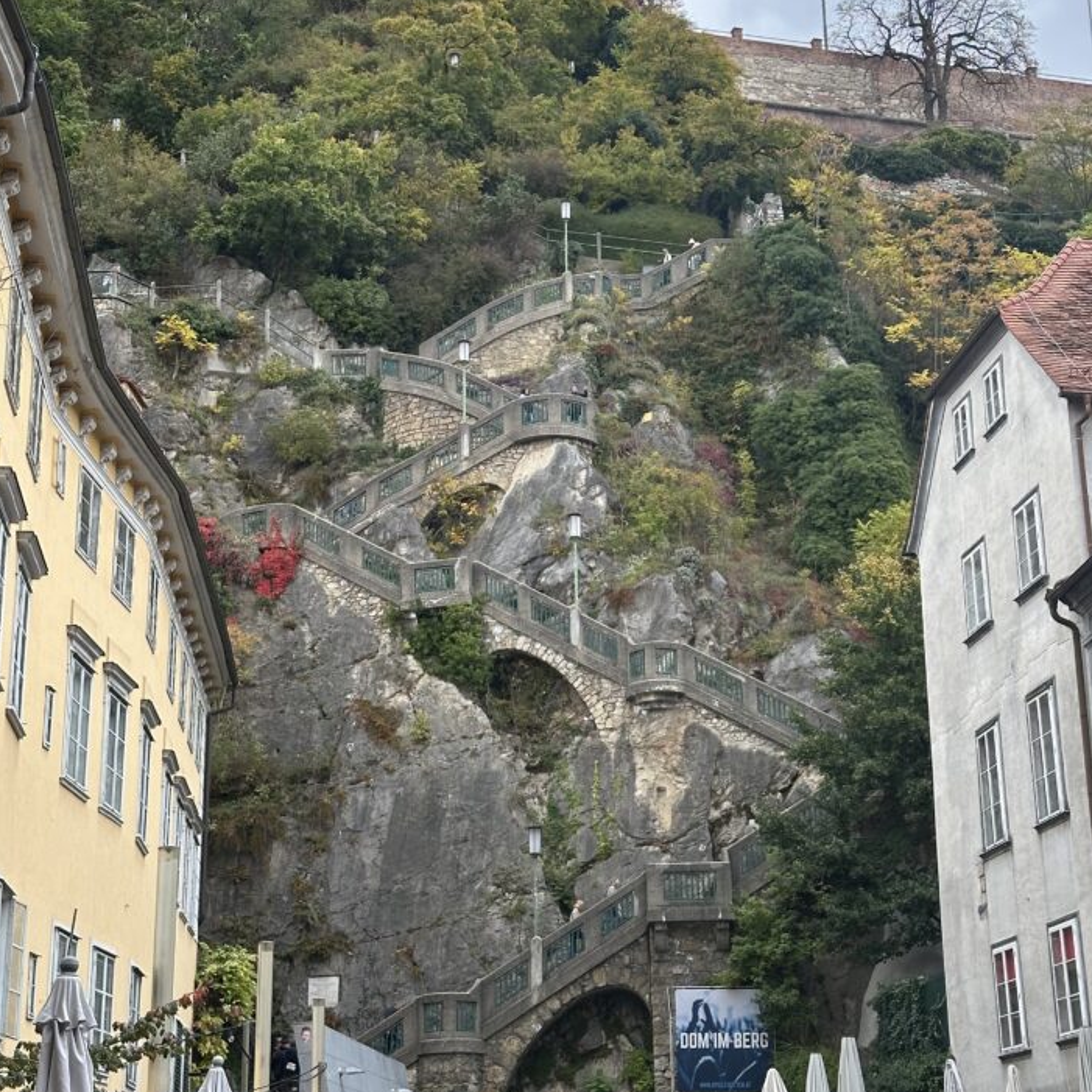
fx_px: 2213
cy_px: 417
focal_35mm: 62
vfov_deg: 27.6
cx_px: 594
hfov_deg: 27.7
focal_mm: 6.86
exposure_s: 1/355
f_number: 1.78
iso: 64
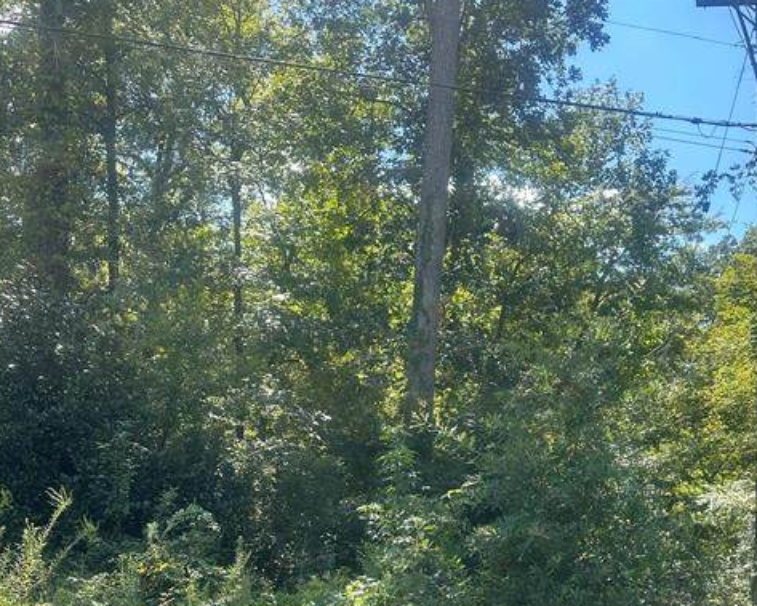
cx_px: 421
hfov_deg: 47.8
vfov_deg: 37.1
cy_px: 526
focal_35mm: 38
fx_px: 852
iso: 80
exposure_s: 1/971
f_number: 1.78
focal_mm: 6.86
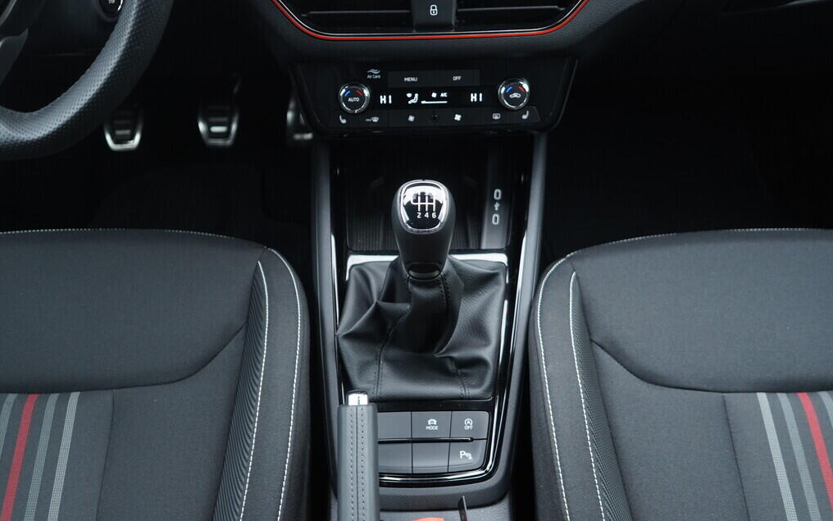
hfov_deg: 52.7
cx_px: 419
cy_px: 278
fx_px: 840
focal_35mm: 37
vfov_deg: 34.4
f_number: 2.8
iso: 500
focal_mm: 24
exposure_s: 1/40
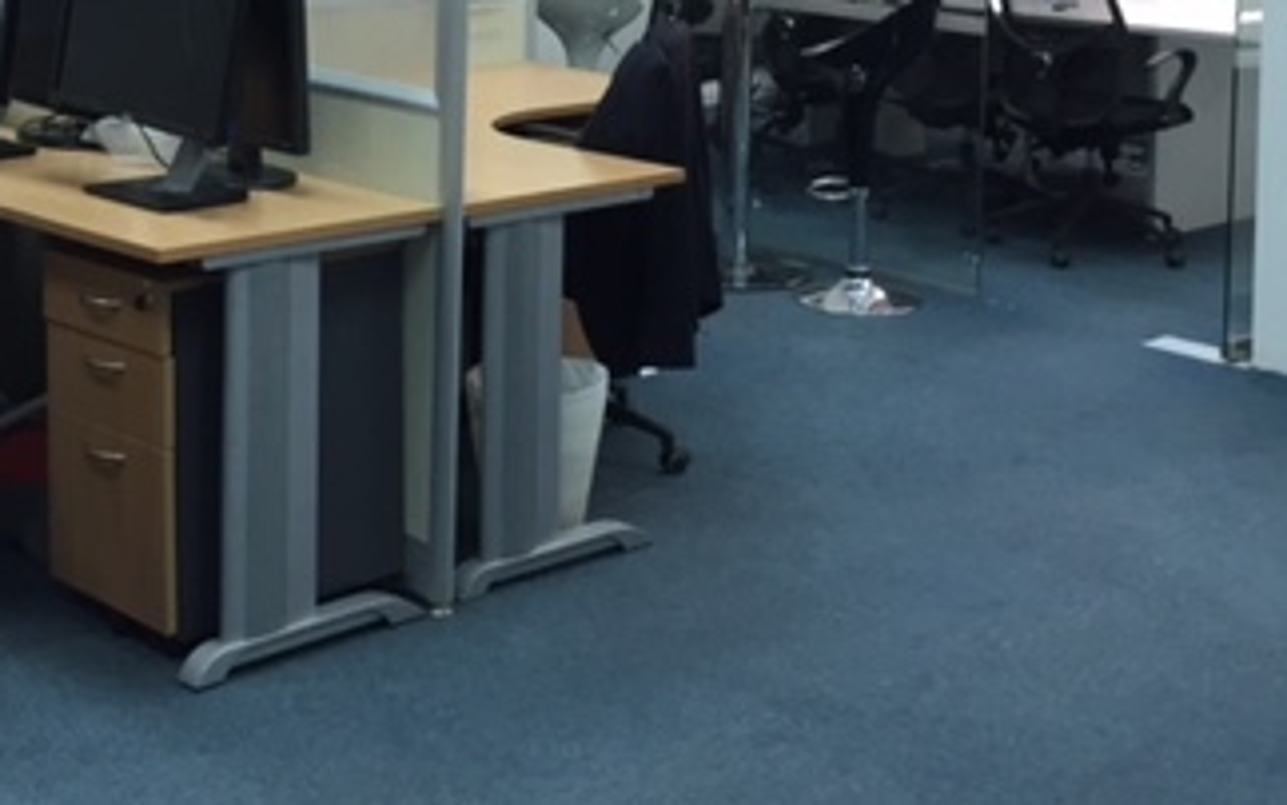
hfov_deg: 33.5
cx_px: 590
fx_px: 2140
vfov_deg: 20.1
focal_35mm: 61
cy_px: -132
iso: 50
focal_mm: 4.15
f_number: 2.2
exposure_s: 1/33
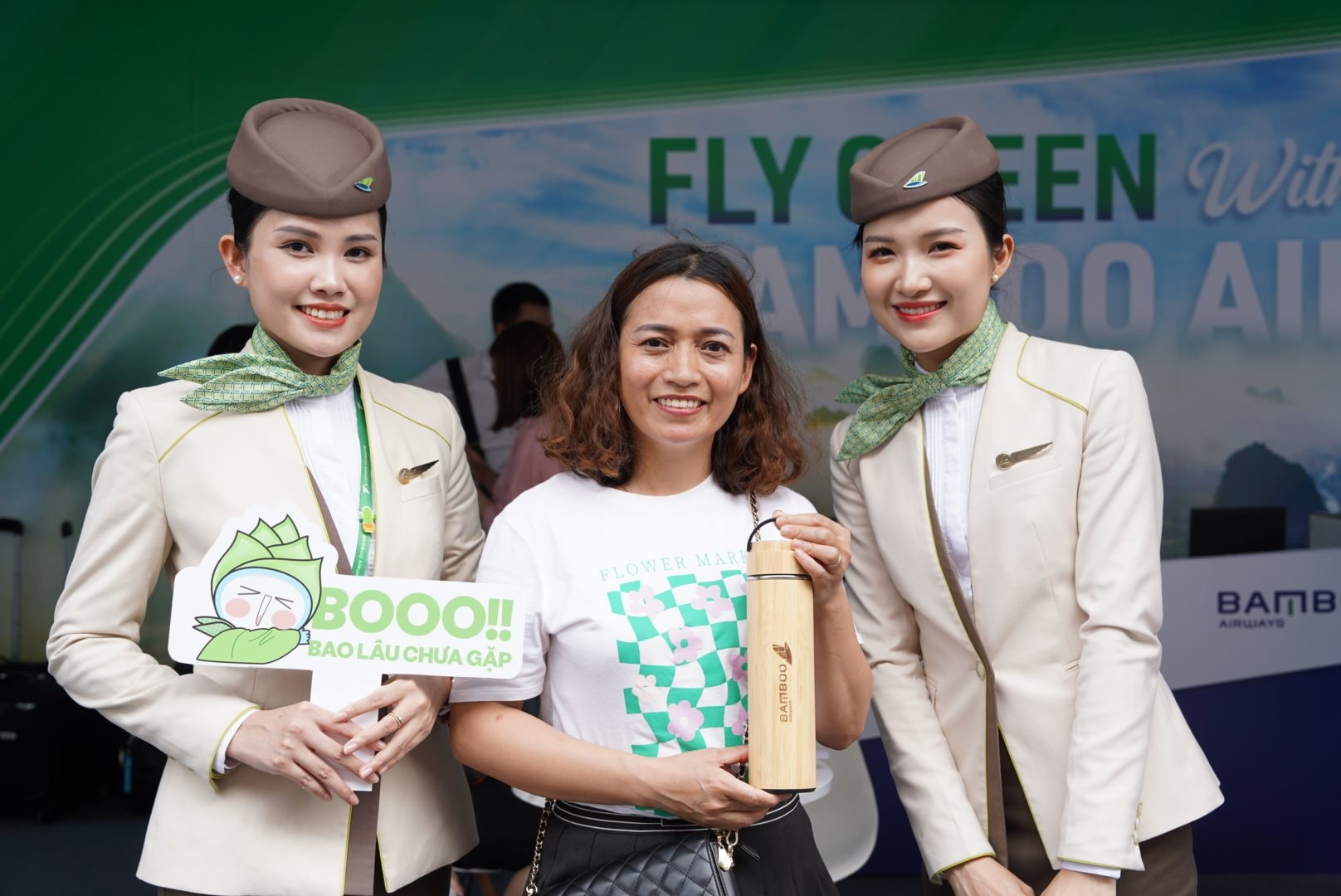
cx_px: 670
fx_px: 1715
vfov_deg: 29.3
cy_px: 448
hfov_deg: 42.7
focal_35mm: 46
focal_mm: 46
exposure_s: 1/160
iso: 200
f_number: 5.6
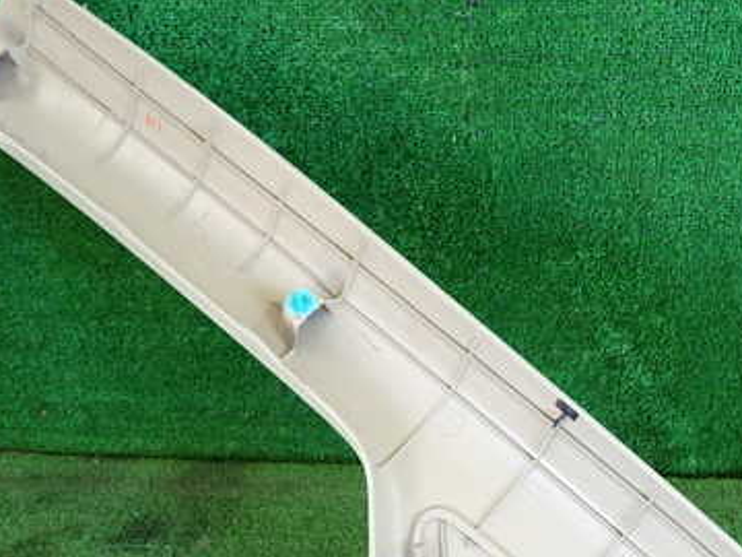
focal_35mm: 50
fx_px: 1072
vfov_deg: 28.9
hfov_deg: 37.9
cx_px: 466
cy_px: 380
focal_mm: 5.4
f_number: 2.3
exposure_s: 1/125
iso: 400
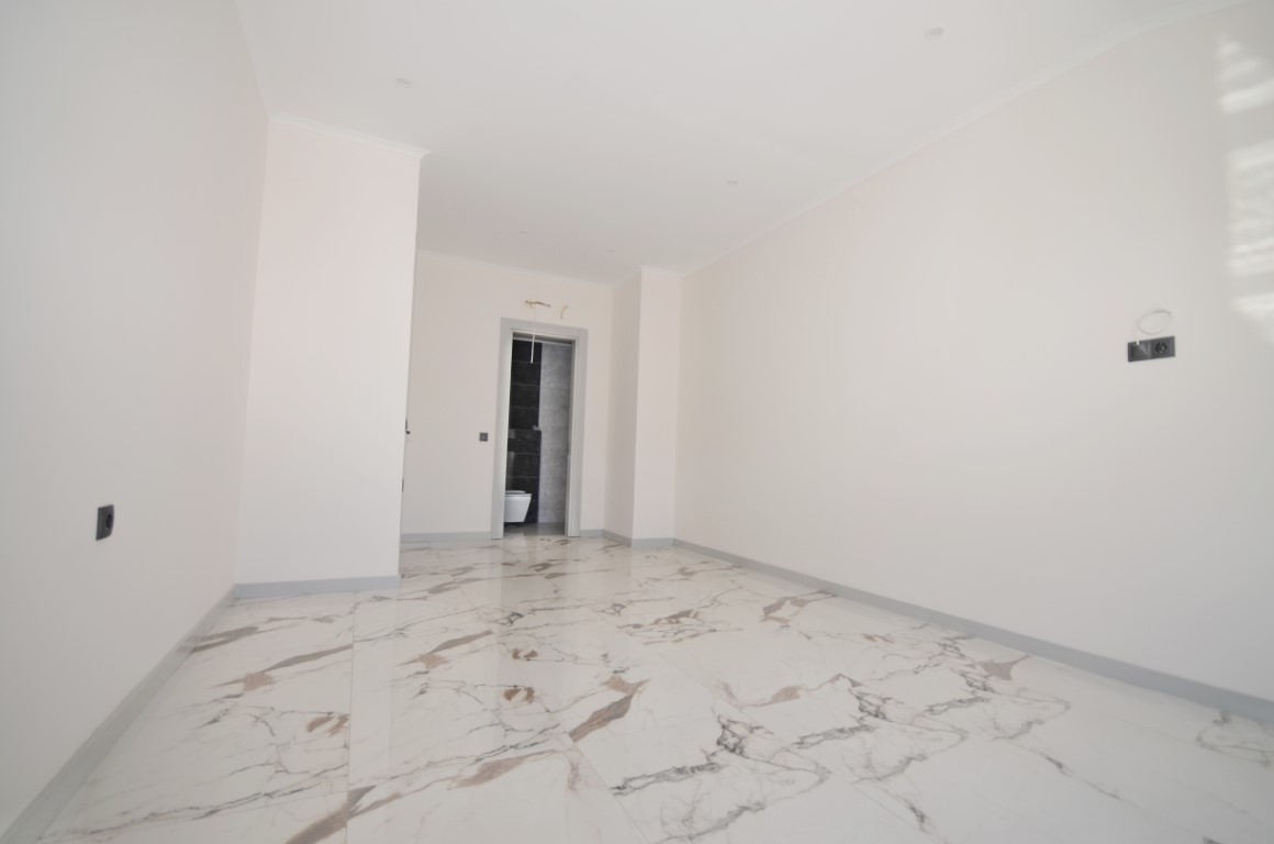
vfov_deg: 77.1
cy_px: 422
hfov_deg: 100.5
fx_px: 530
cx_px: 637
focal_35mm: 15
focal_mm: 10
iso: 125
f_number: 5.6
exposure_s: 1/125
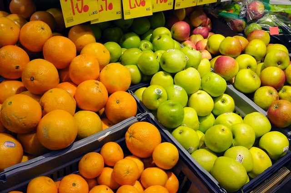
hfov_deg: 53.2
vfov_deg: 36.8
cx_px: 146
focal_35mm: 36
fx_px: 291
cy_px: 96
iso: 320
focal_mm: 24
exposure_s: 1/50
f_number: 6.3
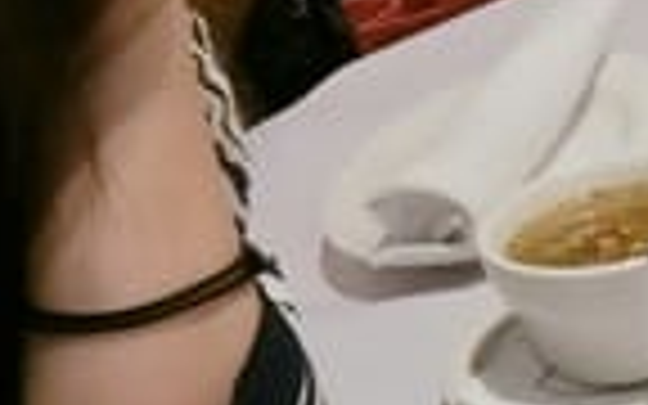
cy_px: -45
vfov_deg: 12.5
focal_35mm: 103
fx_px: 1819
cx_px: 979
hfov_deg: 18.0
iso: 250
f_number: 2.8
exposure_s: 1/60
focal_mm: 4.58
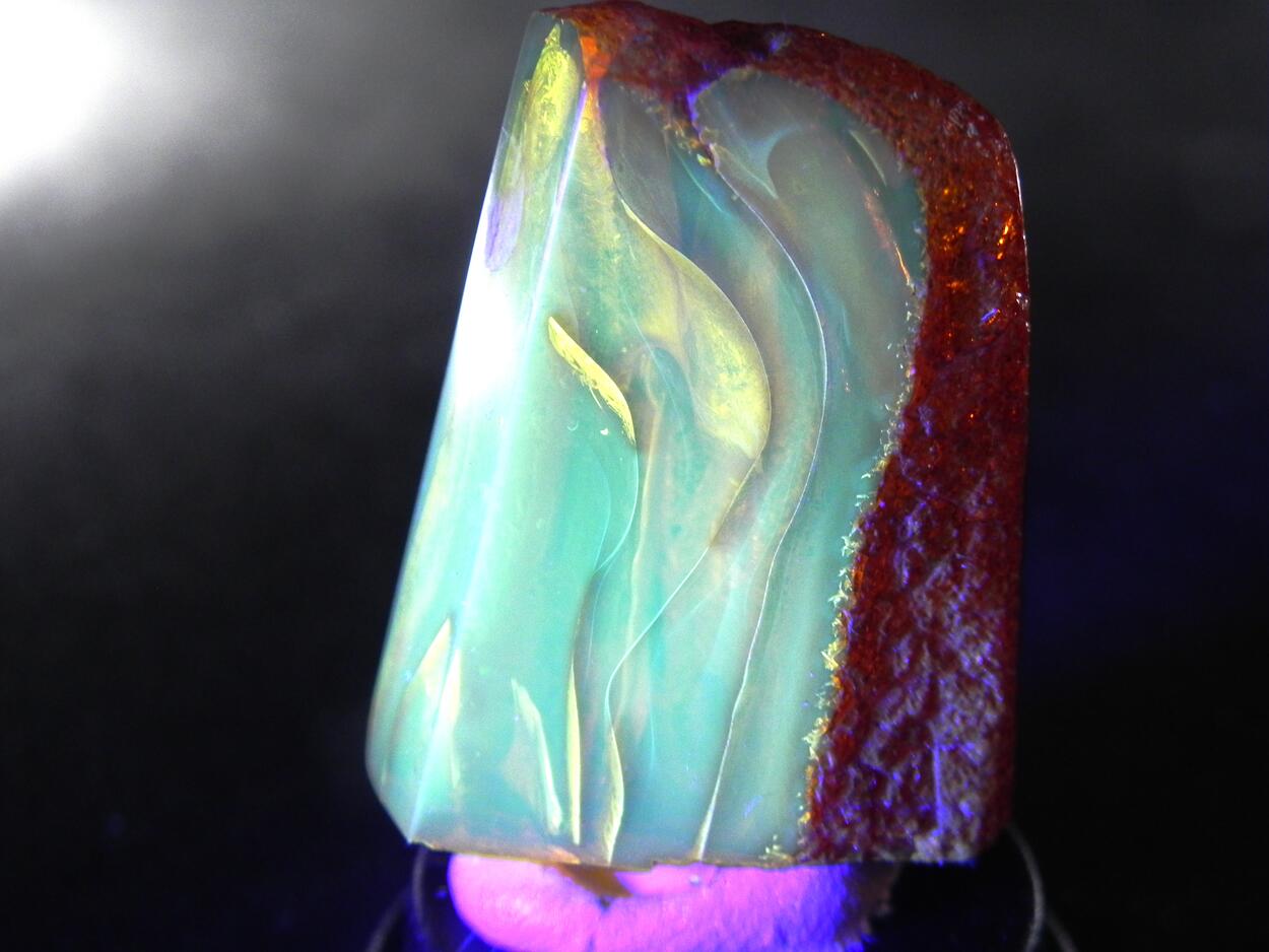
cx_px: 634
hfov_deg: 26.0
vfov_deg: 19.6
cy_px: 476
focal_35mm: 75
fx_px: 2750
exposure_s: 1/6.7
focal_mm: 13.4
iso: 400
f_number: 4
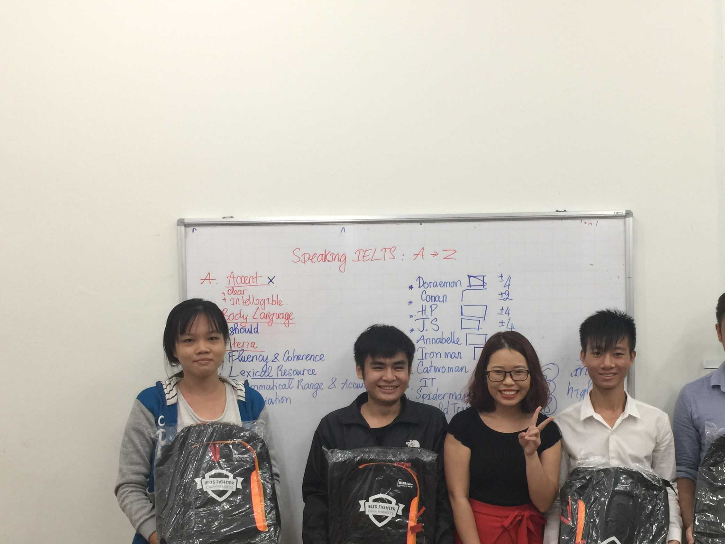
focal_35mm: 42
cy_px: 389
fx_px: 880
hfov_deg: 44.6
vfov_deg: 33.8
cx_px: 432
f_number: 2.2
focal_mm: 4.15
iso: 32
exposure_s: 1/33
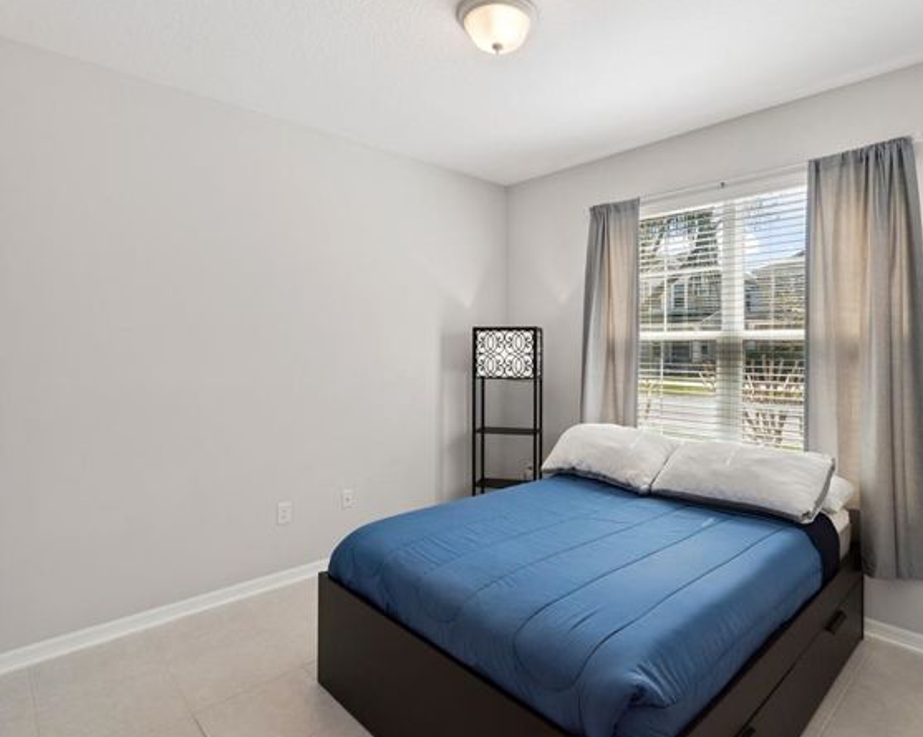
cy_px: 355
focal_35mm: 19
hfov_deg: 82.9
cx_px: 518
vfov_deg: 70.8
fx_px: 519
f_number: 9
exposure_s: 1/250
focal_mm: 16
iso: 400
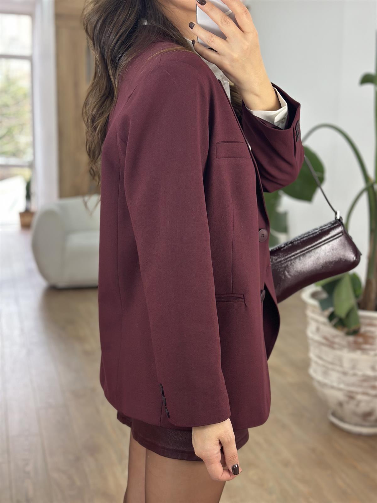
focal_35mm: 48
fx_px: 697
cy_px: 252
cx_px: 188
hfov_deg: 30.3
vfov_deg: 39.7
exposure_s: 1/100
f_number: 1.78
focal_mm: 6.86
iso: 100
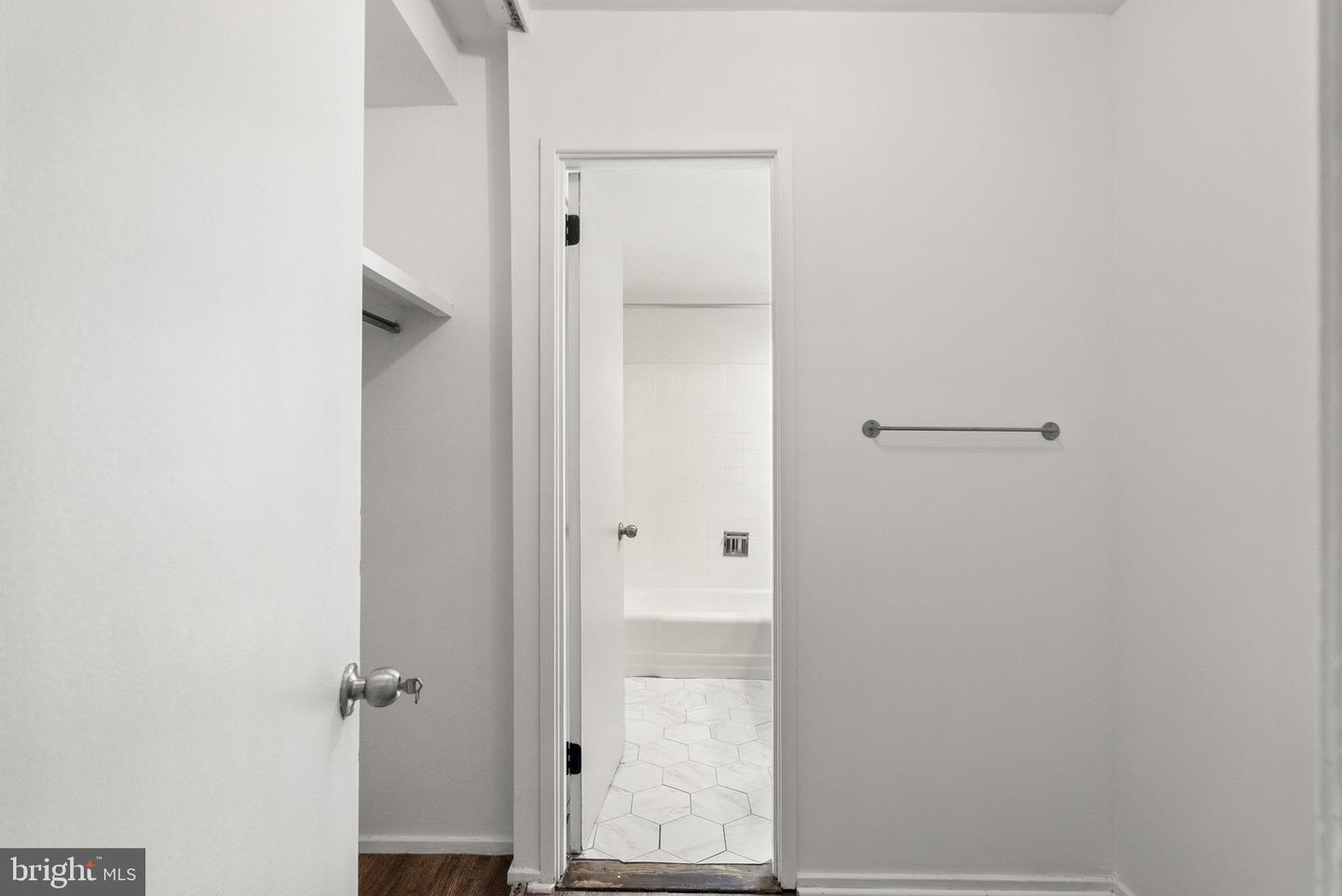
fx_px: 615
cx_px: 671
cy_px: 448
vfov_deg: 72.1
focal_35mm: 16
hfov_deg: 95.0
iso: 1600
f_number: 6.3
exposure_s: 1/25
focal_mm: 16.5
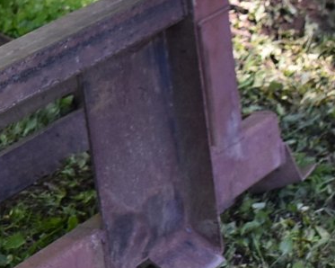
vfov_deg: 10.0
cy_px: 250
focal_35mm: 154
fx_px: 1526
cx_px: -296
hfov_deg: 11.5
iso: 400
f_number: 5.6
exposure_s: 1/250
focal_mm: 24
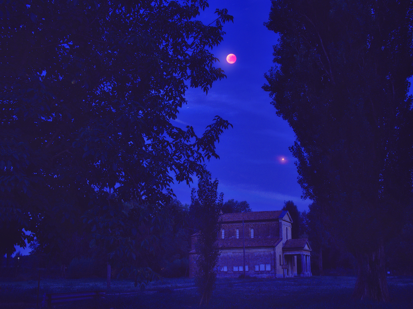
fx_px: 477
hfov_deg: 46.8
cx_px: 206
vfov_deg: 35.9
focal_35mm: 40
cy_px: 154
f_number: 8
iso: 160
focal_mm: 20
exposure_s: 13
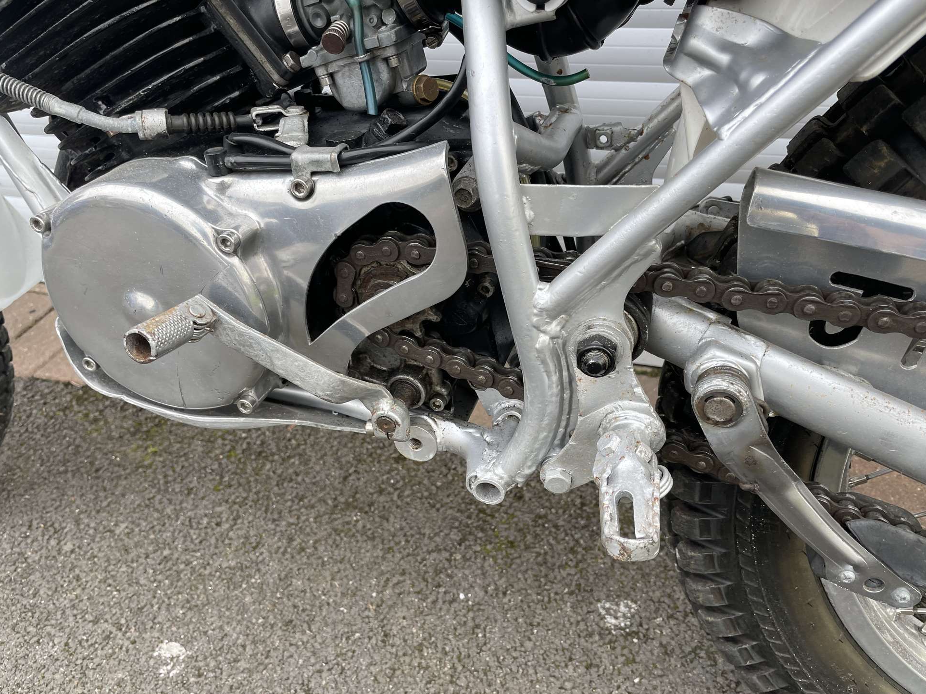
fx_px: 722
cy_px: 353
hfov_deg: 65.3
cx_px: 463
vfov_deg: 51.3
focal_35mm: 27
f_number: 1.6
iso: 50
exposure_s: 1/121
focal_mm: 4.2
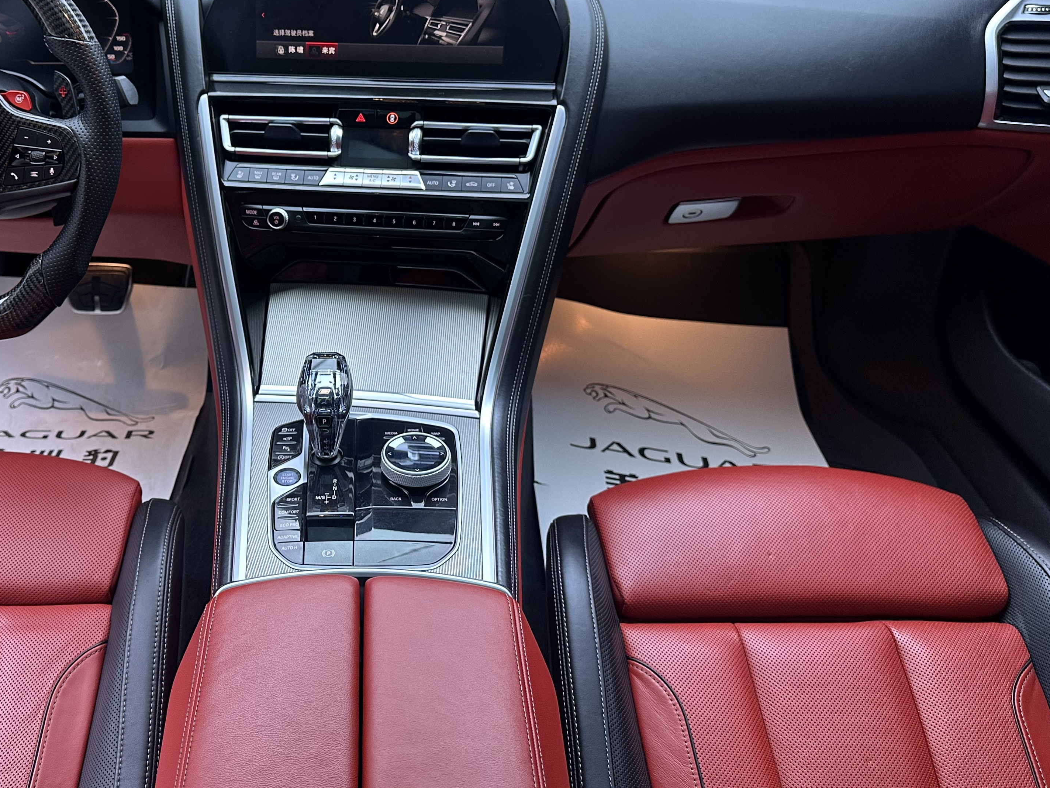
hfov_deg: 52.9
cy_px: 275
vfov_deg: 41.4
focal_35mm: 34
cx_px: 350
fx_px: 1031
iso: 160
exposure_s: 1/81
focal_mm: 6.86
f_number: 1.78
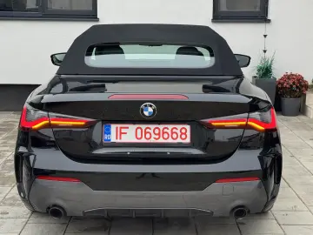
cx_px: 156
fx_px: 434
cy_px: 118
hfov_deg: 39.7
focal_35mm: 48
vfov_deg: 30.3
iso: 64
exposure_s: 1/535
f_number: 1.78
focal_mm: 6.76
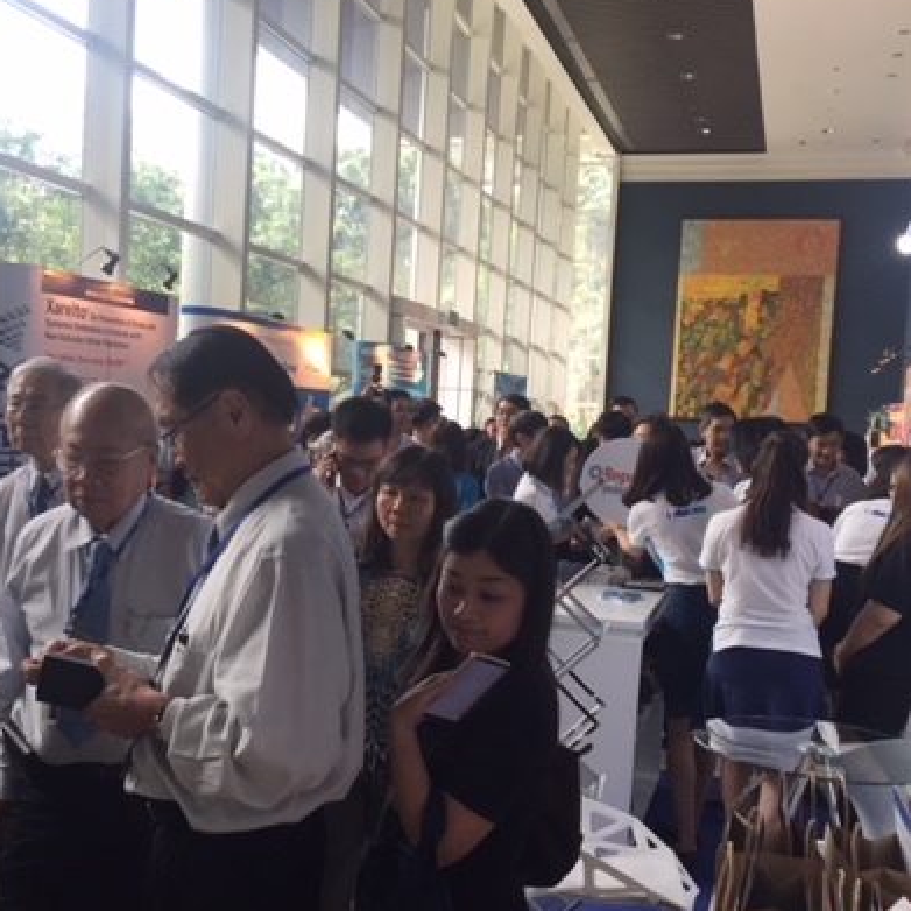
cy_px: 487
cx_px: 398
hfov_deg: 40.0
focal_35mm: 42
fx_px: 1251
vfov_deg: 40.0
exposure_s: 1/100
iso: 40
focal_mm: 4.15
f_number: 2.2
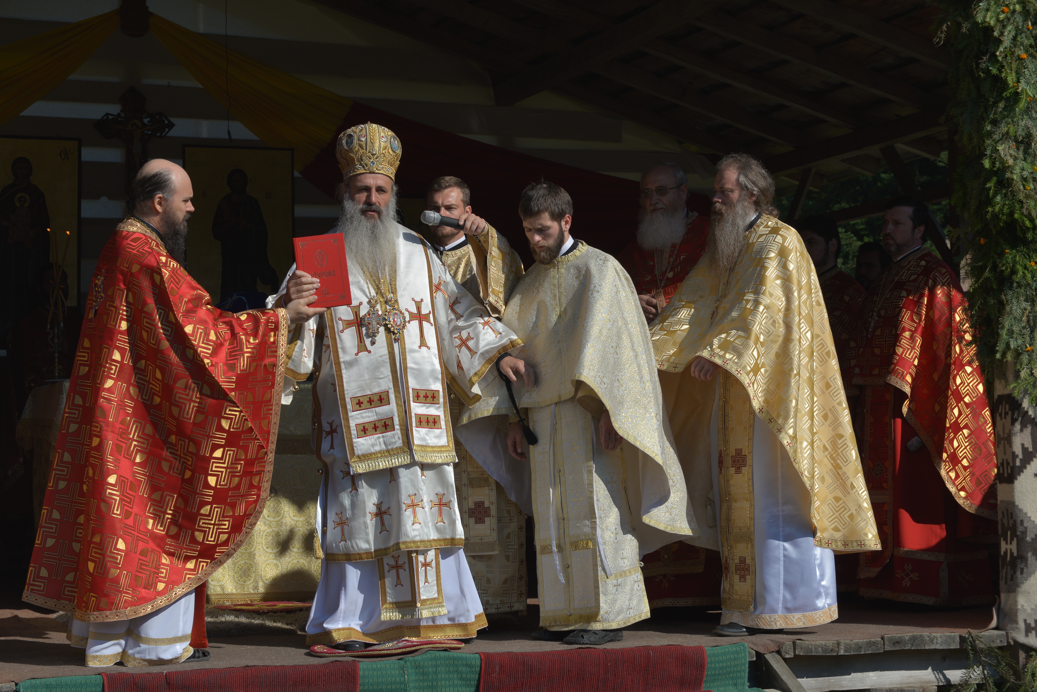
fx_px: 1902
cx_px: 518
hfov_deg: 30.5
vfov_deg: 20.6
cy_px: 346
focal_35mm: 66
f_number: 6.3
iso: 100
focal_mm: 66
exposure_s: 1/640
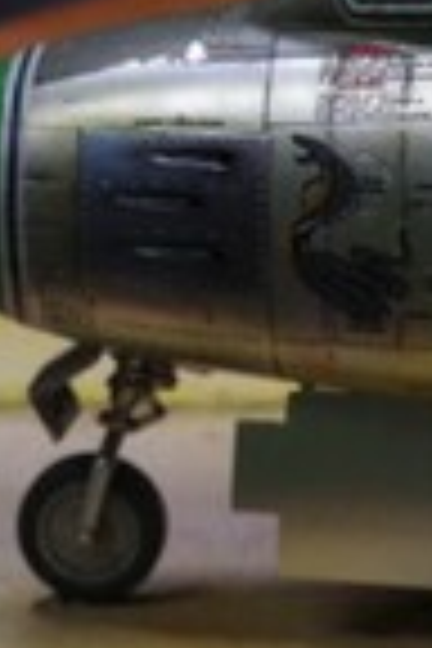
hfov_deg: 2.9
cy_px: 54
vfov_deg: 4.4
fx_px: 8423
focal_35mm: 468
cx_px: 1512
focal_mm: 50
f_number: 8
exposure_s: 1/160
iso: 800
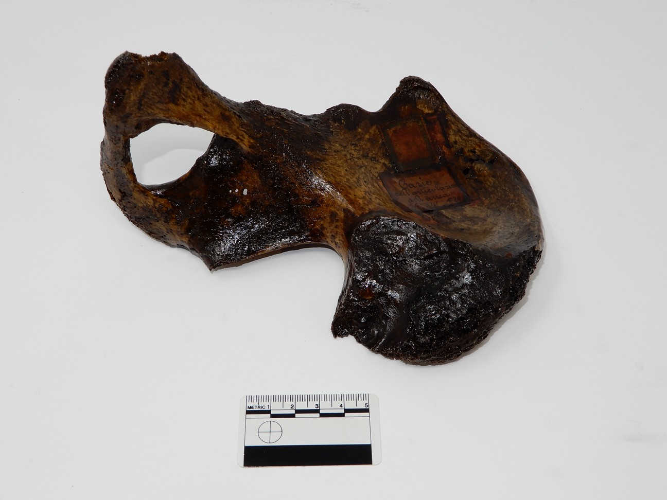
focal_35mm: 45
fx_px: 867
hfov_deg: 42.1
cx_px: 334
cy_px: 250
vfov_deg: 32.2
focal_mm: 8
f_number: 4.5
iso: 80
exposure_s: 1/50
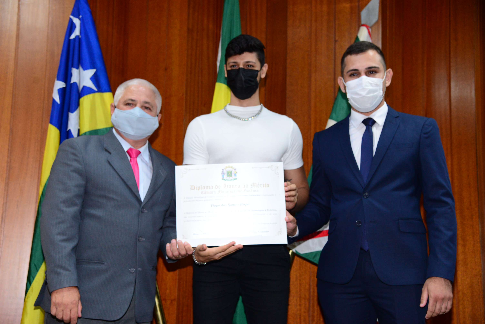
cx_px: 242
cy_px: 162
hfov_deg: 39.6
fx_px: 674
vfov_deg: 27.0
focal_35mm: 50
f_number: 4
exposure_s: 1/125
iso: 2500
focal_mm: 50
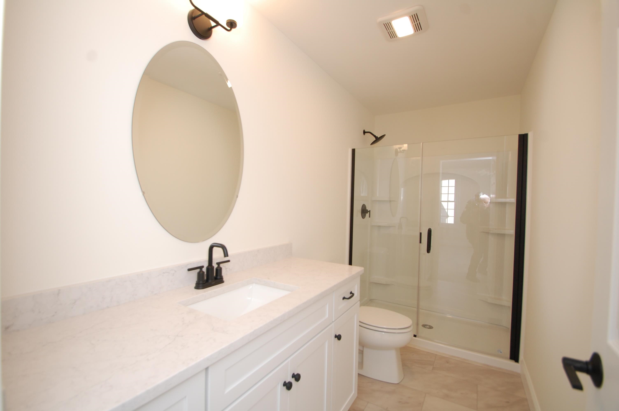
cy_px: 206
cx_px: 310
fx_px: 258
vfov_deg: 77.2
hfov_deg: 100.4
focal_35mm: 15
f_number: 4.5
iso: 400
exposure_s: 1/80
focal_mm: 10
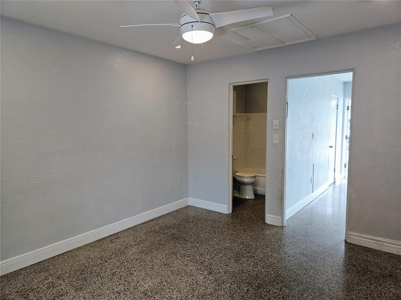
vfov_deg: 58.9
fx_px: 266
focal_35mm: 23
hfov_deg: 73.9
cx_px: 200
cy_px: 150
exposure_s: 1/60
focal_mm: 5.4
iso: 40
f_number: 1.8
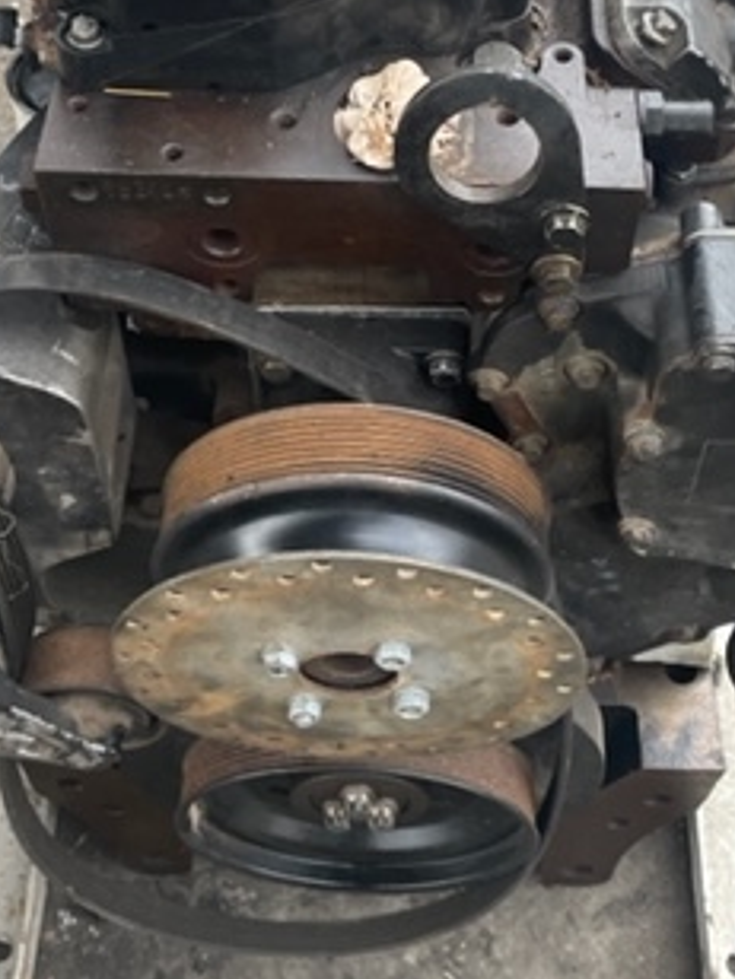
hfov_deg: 27.0
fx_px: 1529
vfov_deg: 34.8
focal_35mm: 54
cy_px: 245
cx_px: 414
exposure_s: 1/121
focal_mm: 4.2
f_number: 1.6
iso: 100
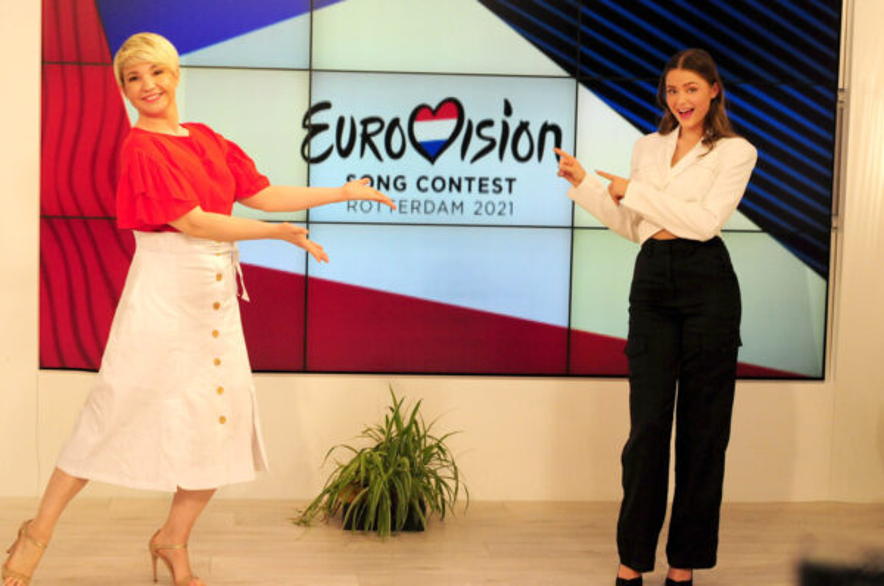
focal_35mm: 75
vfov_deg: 18.1
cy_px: 293
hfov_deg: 27.0
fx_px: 1839
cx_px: 442
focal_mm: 50
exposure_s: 1/320
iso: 1250
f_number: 5
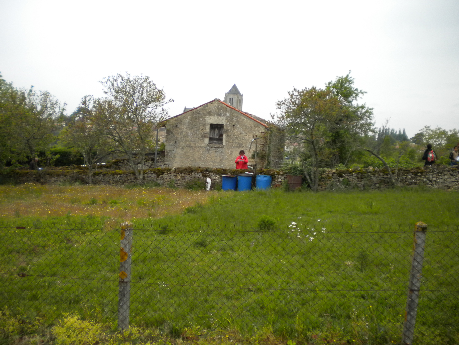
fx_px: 464
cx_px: 230
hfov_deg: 52.6
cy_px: 172
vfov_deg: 40.7
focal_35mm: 35
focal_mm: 6.3
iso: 202
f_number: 3.1
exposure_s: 1/569
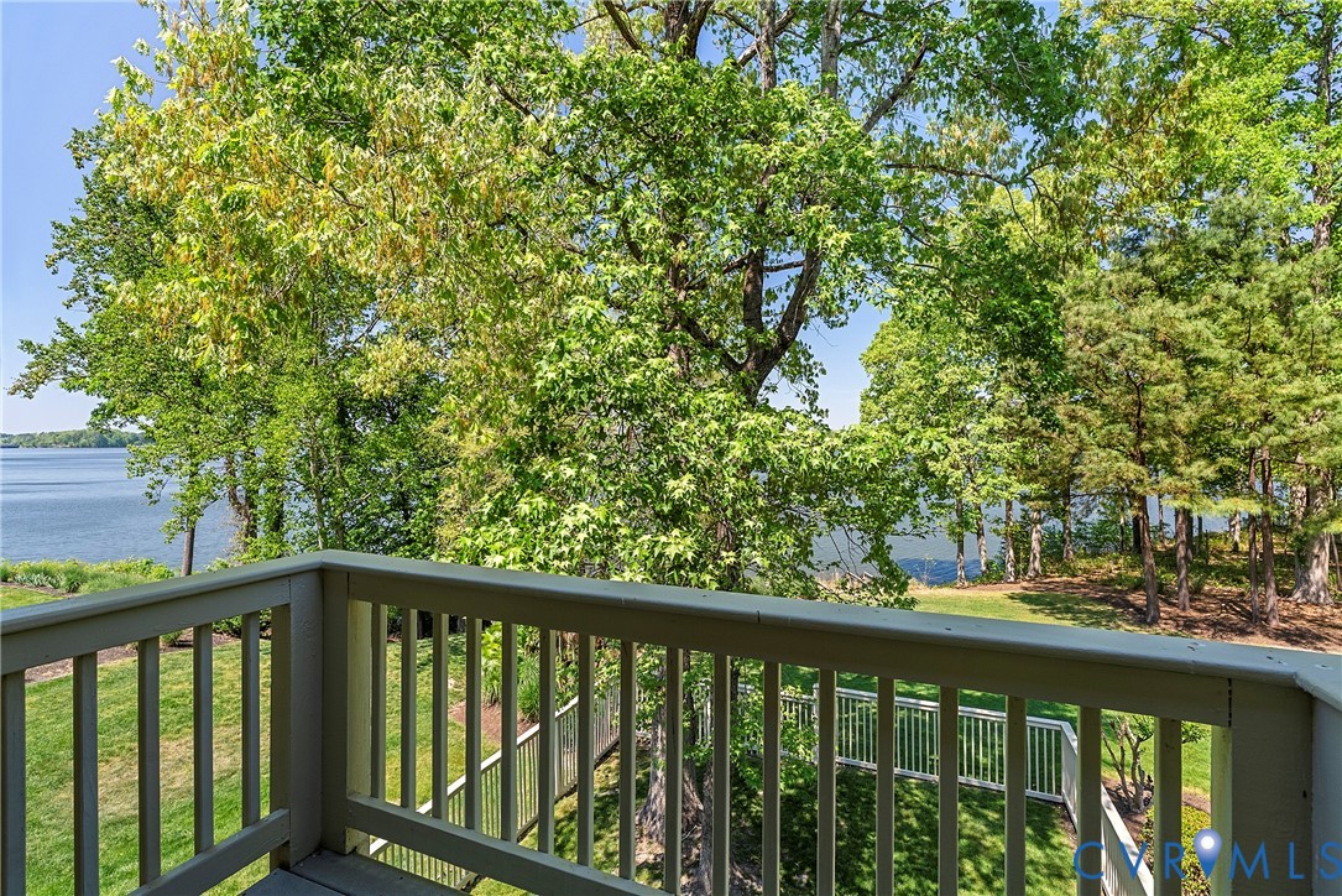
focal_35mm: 16
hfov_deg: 96.7
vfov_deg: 73.8
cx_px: 671
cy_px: 448
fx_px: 597
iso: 800
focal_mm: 16
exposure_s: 1/160
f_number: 8
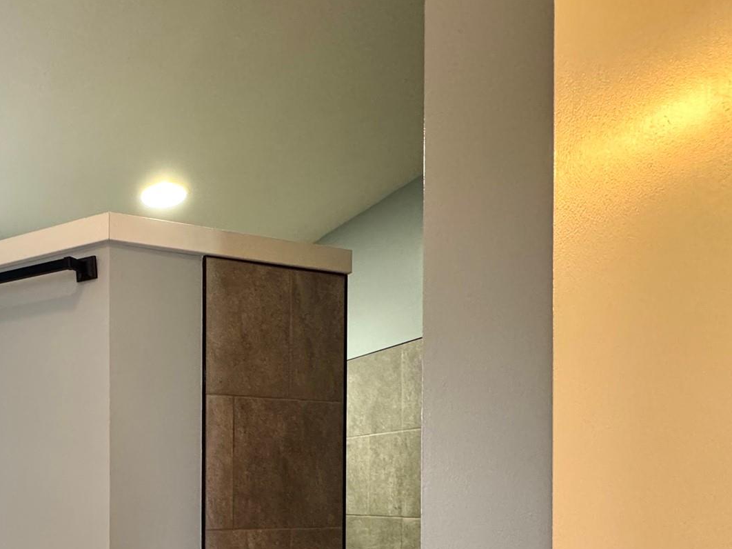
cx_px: 84
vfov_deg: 46.0
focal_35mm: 27
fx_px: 571
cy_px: 503
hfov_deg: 57.0
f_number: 2.2
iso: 500
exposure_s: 1/60
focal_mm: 2.22
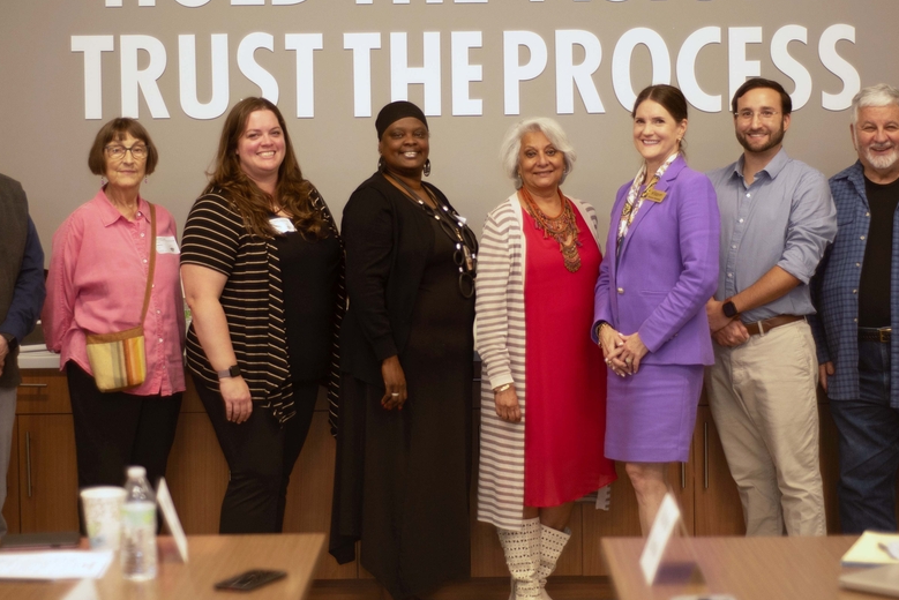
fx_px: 1923
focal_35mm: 77
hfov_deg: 26.3
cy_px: 256
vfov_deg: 17.7
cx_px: 451
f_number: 1.8
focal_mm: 50
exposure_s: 1/200
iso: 400
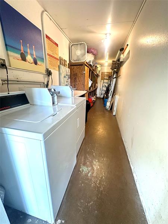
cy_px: 112
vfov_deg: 102.1
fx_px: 91
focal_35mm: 14
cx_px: 84
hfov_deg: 85.7
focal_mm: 2.22
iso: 320
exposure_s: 1/60
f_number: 2.2
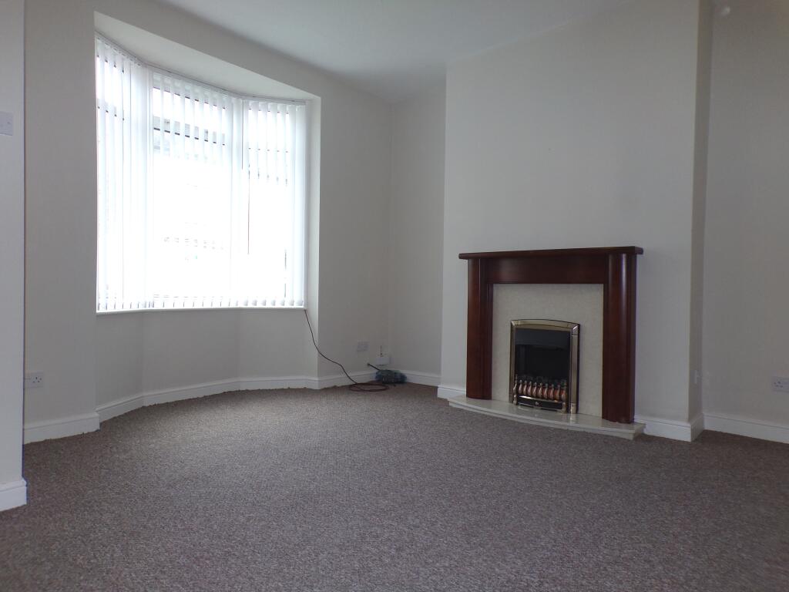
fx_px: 547
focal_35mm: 24
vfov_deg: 56.8
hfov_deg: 71.6
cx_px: 394
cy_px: 296
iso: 80
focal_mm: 4.3
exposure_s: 1/45
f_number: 4.3
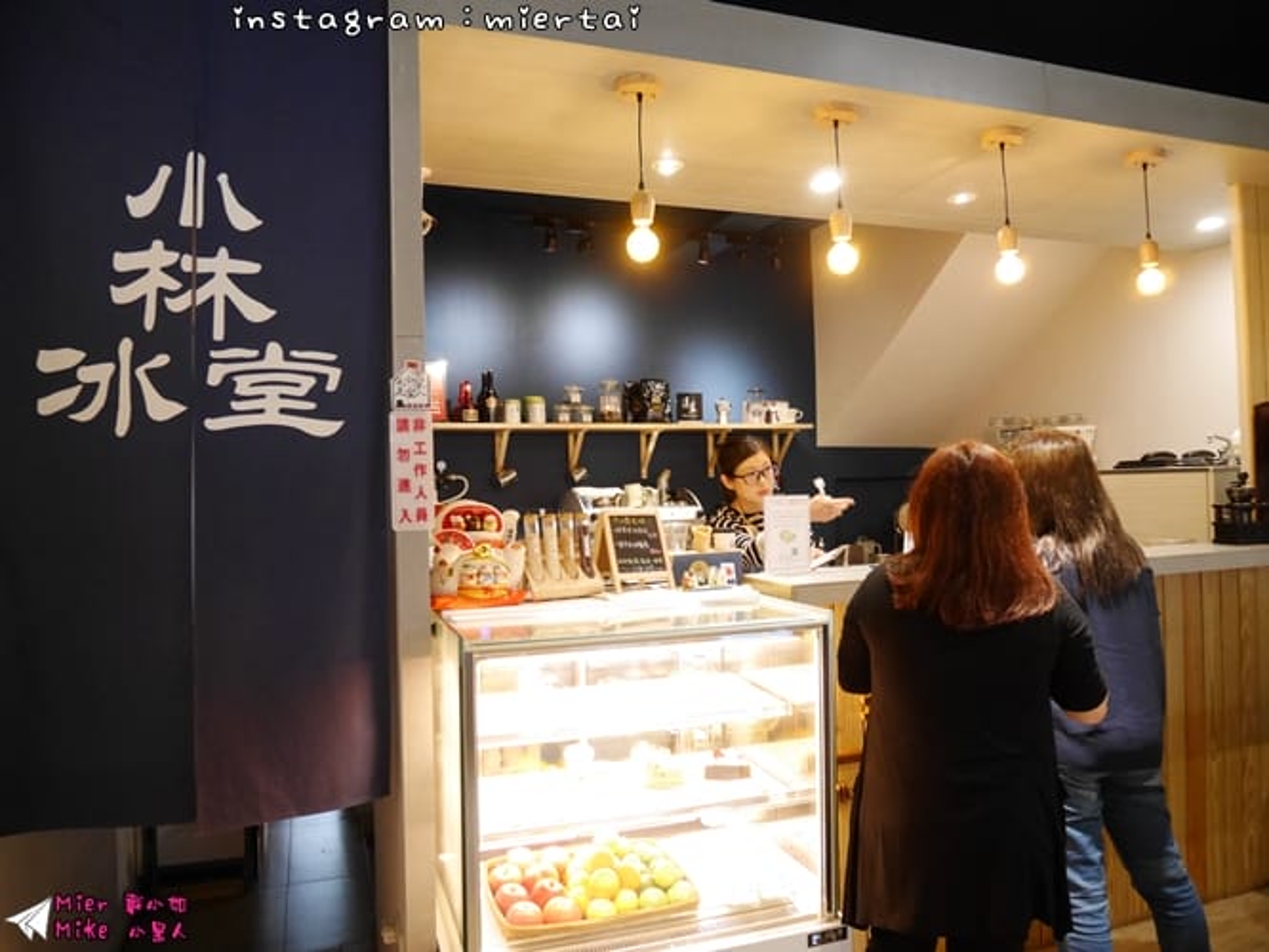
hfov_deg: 71.6
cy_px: 476
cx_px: 634
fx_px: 880
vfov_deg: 56.8
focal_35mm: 24
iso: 2000
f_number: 3.5
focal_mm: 12
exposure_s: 1/60
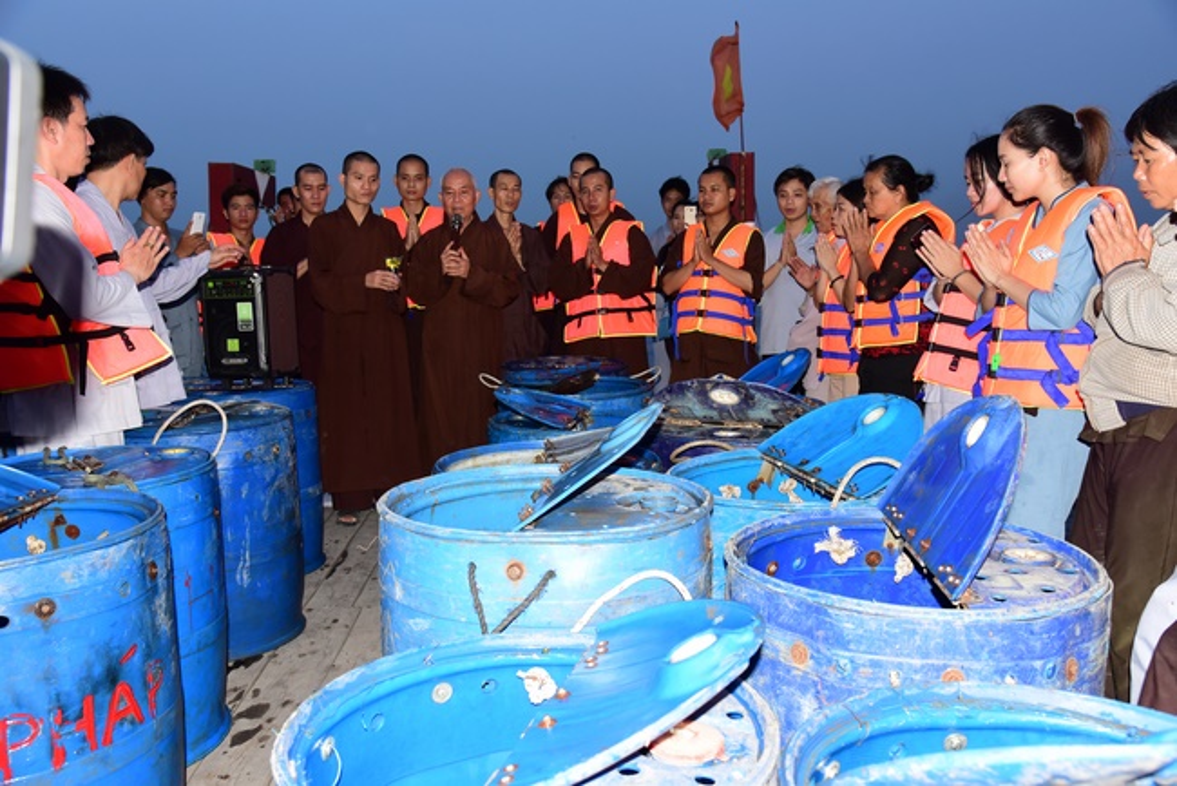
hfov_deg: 58.7
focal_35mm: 32
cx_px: 588
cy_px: 393
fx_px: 1047
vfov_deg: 41.2
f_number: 5.6
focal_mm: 32
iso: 800
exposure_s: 1/100
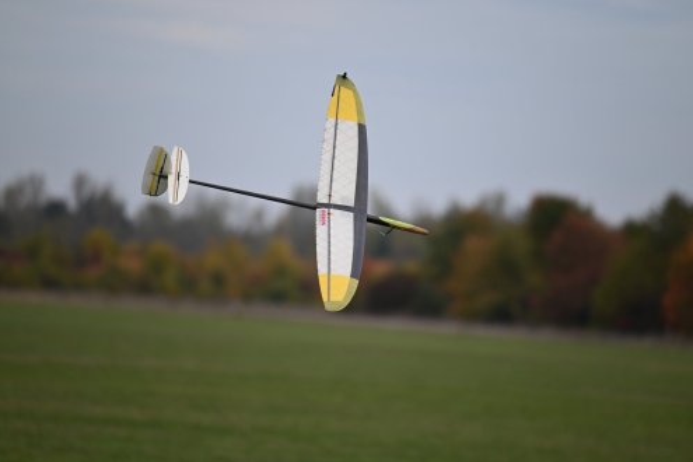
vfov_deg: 3.4
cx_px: 346
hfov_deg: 5.1
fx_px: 7738
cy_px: 231
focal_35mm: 402
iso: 1000
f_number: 6.3
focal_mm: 400
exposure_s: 1/3200
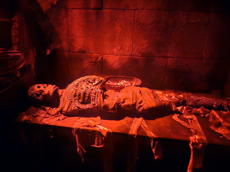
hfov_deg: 73.9
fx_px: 153
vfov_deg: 58.9
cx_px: 115
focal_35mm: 23
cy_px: 86
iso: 1000
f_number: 1.8
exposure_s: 1/15
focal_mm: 5.4
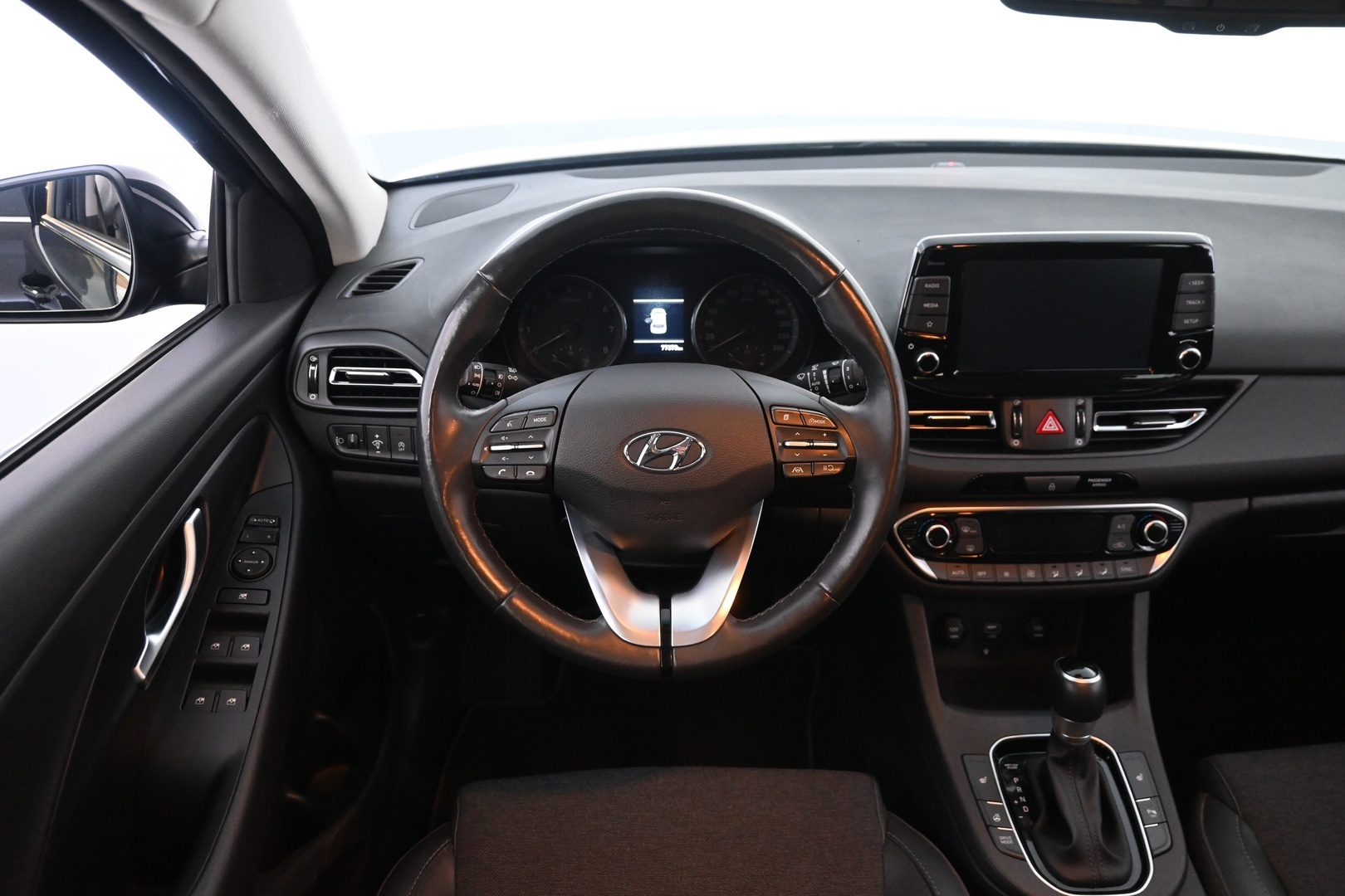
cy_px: 448
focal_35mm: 28
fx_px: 1037
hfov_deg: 65.9
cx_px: 672
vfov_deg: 46.8
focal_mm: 18.5
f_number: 3.8
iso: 3200
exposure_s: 1/30
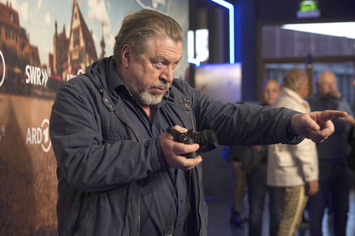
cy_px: 118
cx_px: 178
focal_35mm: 79
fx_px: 778
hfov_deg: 25.7
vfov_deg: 17.2
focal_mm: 79
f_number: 4.5
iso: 2500
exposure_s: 1/250
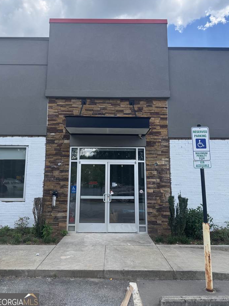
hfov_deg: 54.8
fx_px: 221
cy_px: 150
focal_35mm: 25
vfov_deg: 69.4
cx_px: 111
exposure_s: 1/1215
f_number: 1.78
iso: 80
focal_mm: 6.76
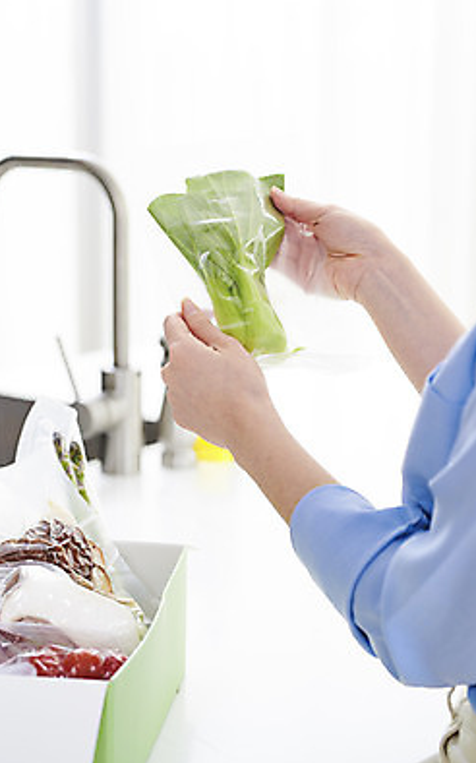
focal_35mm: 88
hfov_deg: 14.8
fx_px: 1828
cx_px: 233
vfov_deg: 23.6
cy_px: 378
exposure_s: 1/125
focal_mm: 85
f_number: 4.5
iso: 400
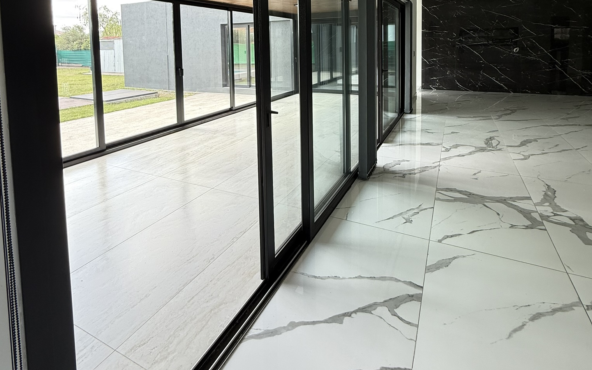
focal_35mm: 20
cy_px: 69
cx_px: 298
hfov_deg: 85.1
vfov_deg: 55.1
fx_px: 323
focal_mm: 2.22
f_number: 2.2
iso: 80
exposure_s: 1/99
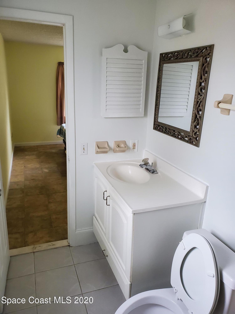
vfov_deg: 67.3
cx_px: 118
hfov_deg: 53.1
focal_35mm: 26
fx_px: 235
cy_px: 157
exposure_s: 1/120
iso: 320
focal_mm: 4.3
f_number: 2.4
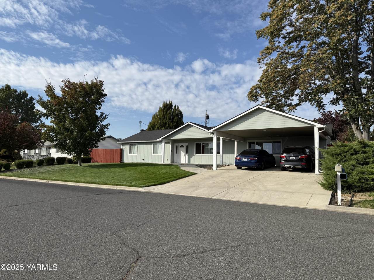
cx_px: 187
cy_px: 140
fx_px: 259
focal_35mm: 24
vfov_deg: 56.8
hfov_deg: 71.6
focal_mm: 6.76
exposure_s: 1/5319
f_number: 1.78
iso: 80
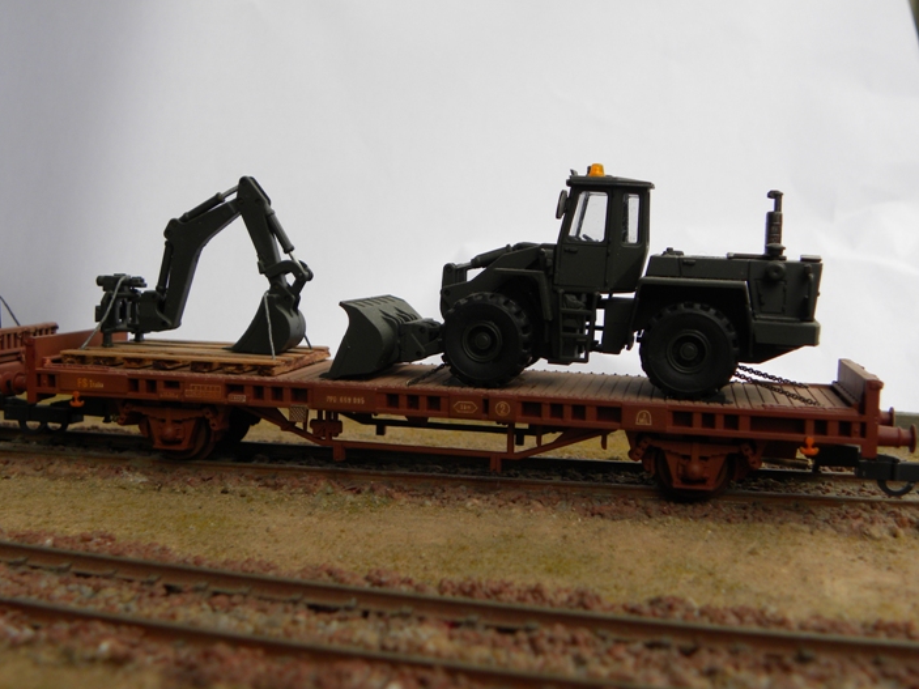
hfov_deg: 46.8
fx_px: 1062
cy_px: 343
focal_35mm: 40
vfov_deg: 35.9
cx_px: 454
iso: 64
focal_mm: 6.6
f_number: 3.2
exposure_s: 1/96.6
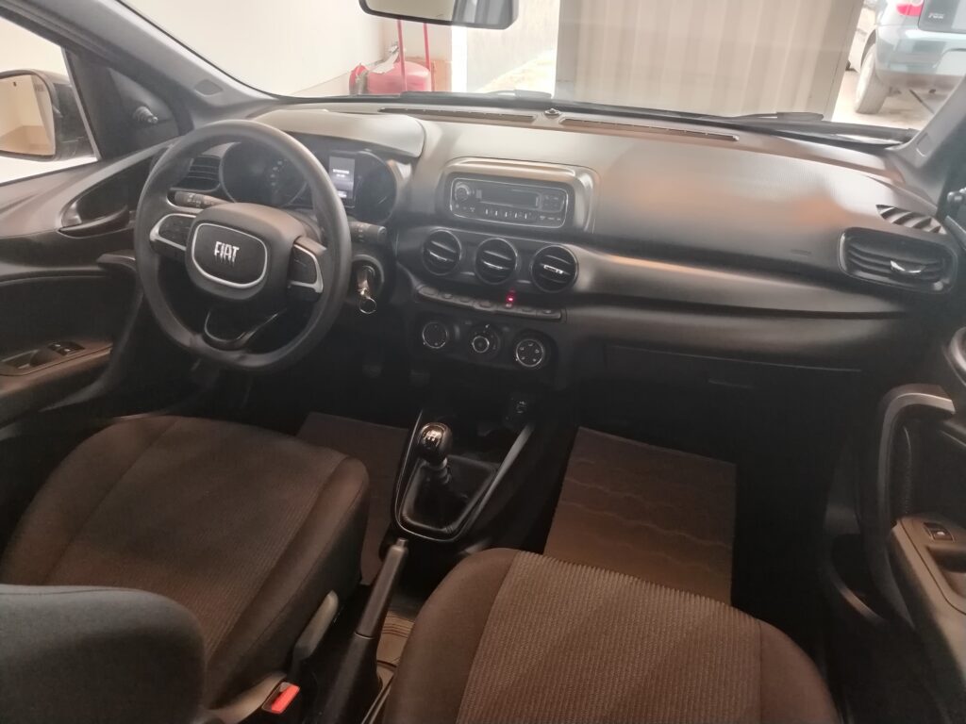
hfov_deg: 71.6
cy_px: 362
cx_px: 483
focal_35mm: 24
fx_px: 670
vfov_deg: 56.8
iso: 1909
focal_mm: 5.25
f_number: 1.75
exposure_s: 1/25
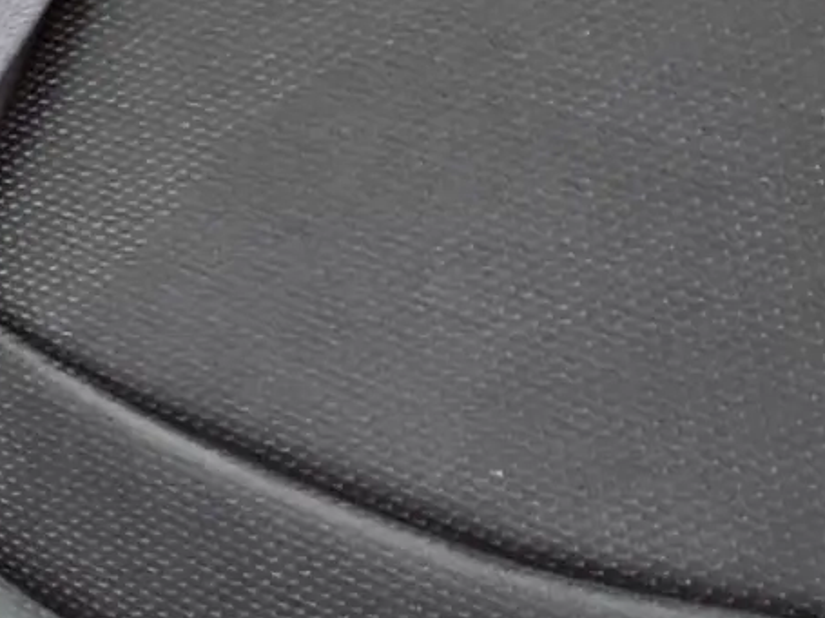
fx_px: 4170
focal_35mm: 175
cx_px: -1616
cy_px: 569
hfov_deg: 9.2
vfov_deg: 8.4
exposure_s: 1/100
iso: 200
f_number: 1.8
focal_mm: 5.4
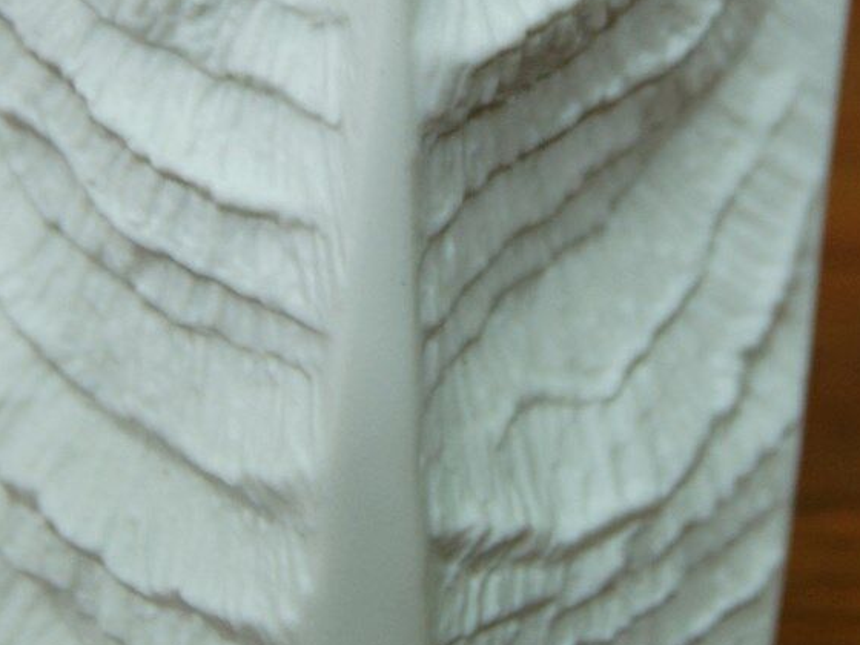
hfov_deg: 20.2
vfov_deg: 14.5
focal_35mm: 97
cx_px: 393
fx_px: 2410
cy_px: -249
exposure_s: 1/15
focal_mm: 30
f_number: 6.3
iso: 400
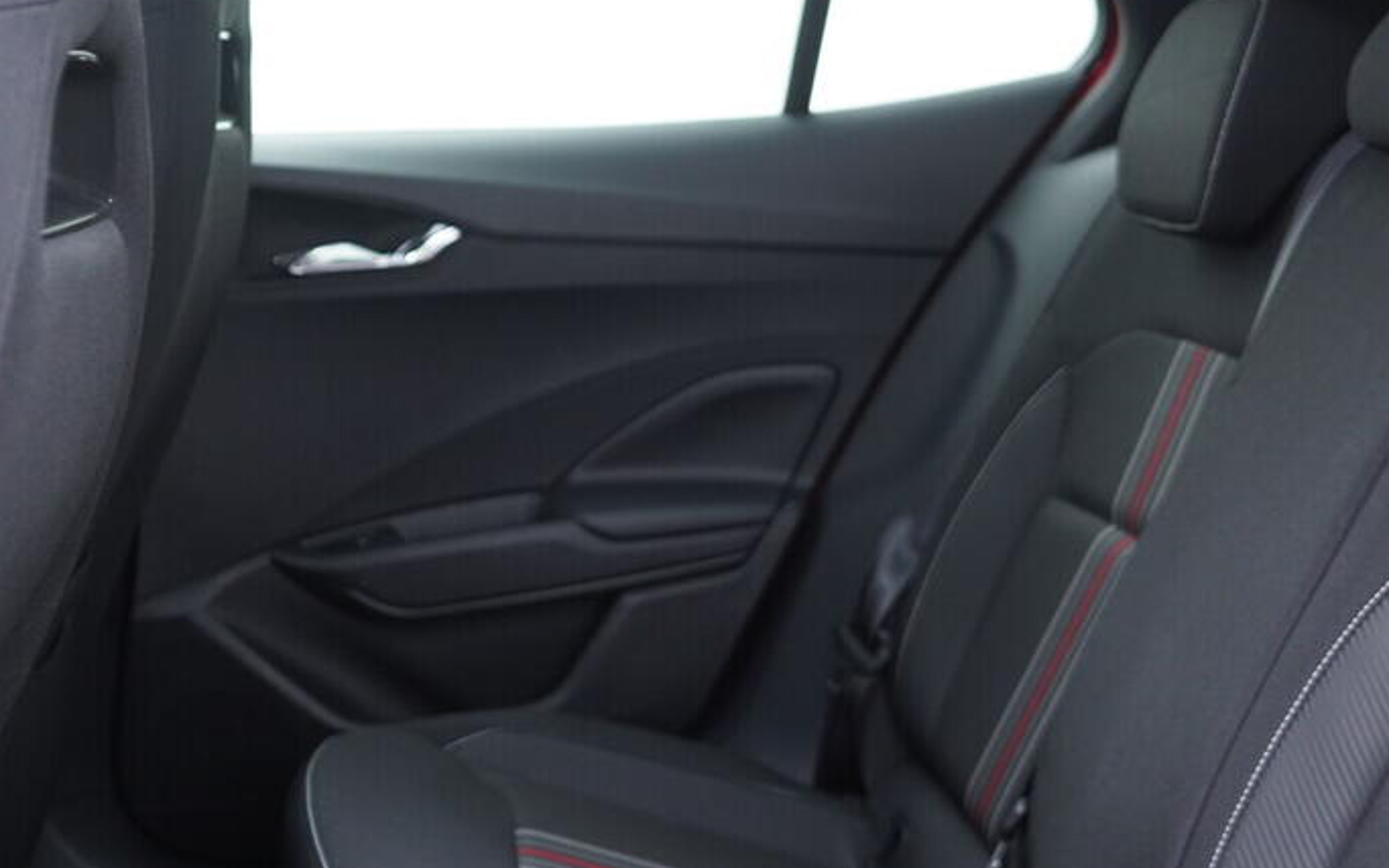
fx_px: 2082
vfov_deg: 23.4
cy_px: 601
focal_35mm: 55
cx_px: 860
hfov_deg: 36.7
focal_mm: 24
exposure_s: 1/40
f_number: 2.8
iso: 640
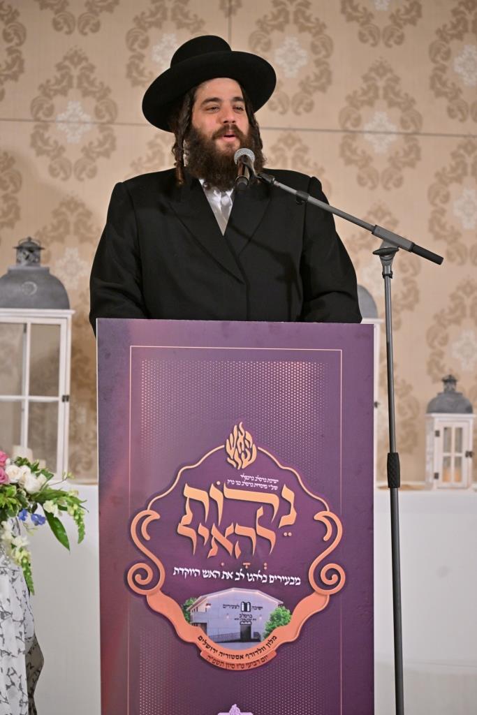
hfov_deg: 12.5
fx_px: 2185
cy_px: 358
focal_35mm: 110
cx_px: 238
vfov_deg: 18.6
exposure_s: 1/200
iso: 1000
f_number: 4
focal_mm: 110
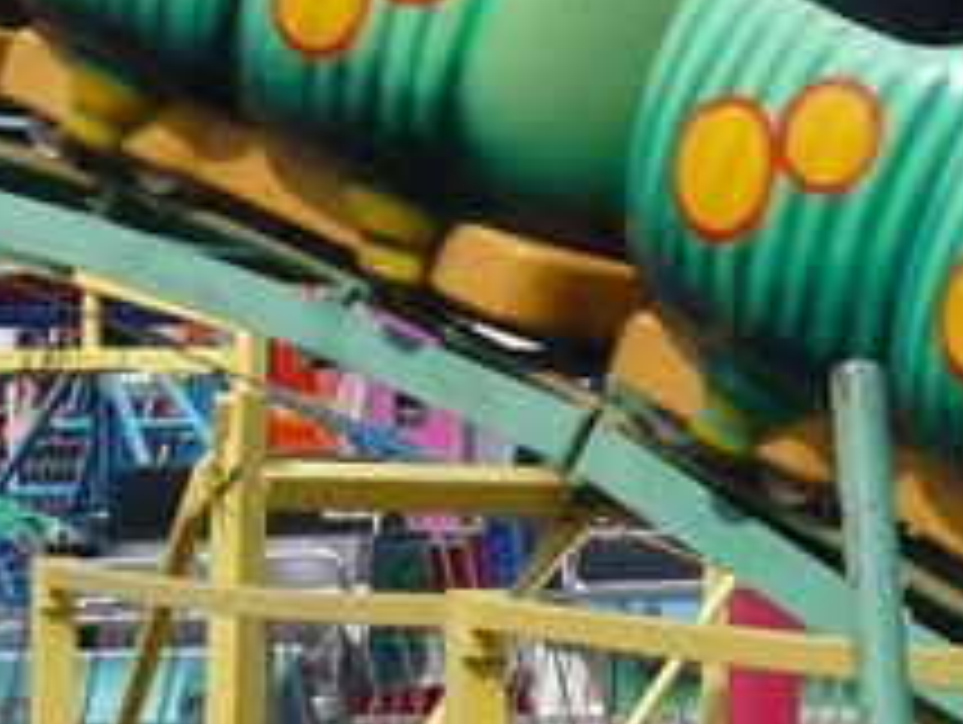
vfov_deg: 5.6
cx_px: 734
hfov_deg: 7.5
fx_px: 7380
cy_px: 31
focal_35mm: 265
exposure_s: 1/160
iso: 100
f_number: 11
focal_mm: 11.7
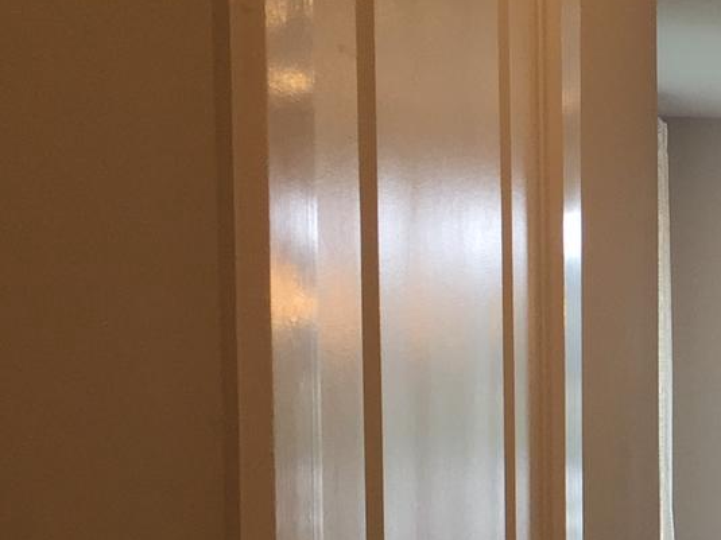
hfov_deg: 15.9
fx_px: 2311
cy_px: 695
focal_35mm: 111
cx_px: 1154
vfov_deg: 12.9
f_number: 2.2
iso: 40
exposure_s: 1/60
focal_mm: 4.15
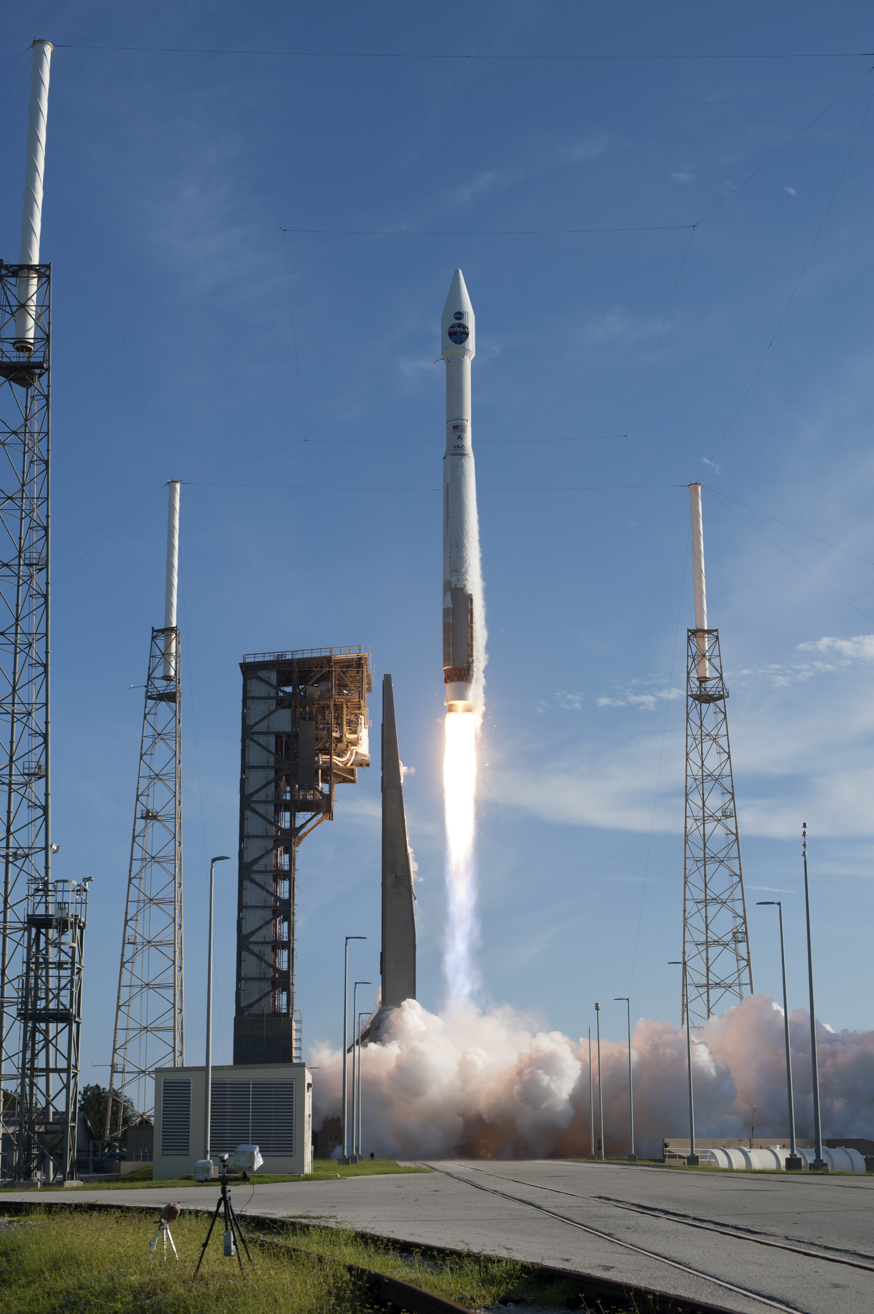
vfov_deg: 54.5
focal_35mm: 35
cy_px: 657
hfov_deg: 37.8
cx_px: 437
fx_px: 1276
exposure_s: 1/1000
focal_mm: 35
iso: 200
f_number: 8
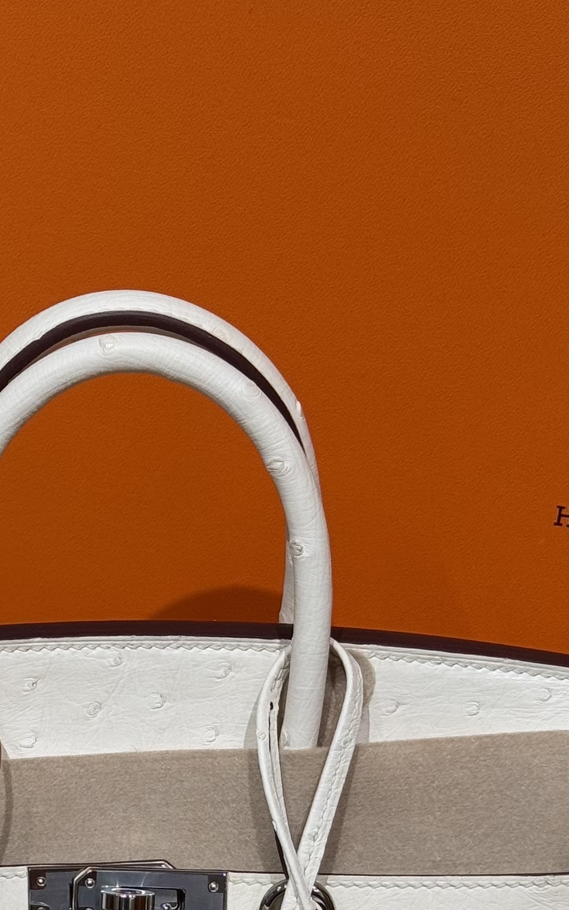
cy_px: 884
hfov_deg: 11.2
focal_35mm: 117
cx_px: 109
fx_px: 2902
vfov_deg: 17.5
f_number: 1.78
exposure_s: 1/121
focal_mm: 6.76
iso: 50
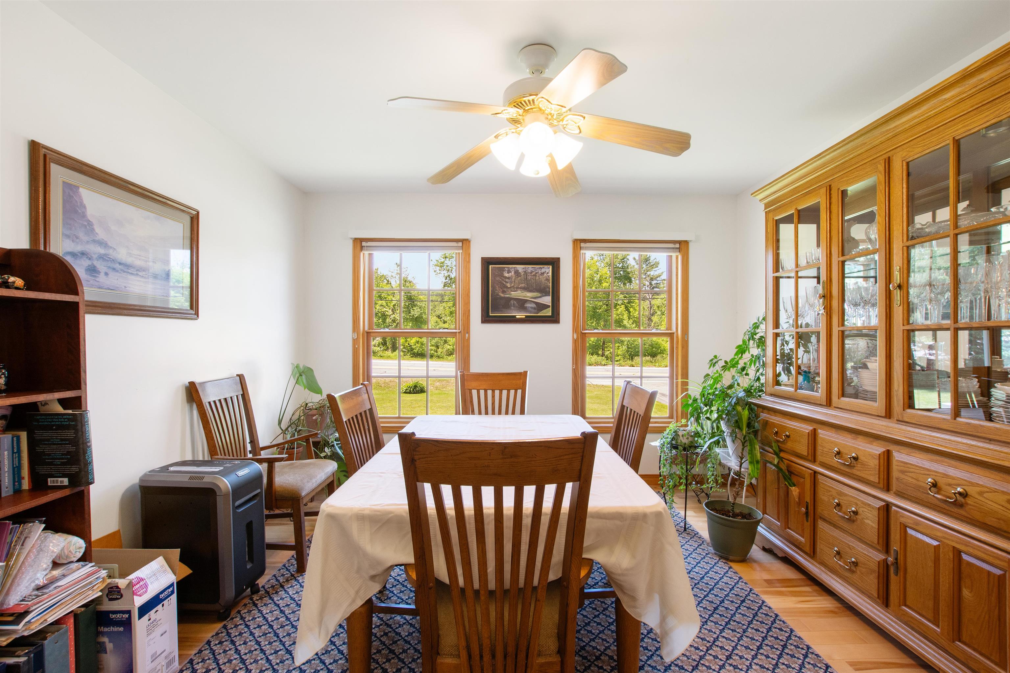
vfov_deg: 77.3
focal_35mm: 15
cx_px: 505
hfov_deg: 100.4
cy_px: 336
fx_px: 421
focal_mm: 10
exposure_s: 1/10
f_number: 8
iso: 100
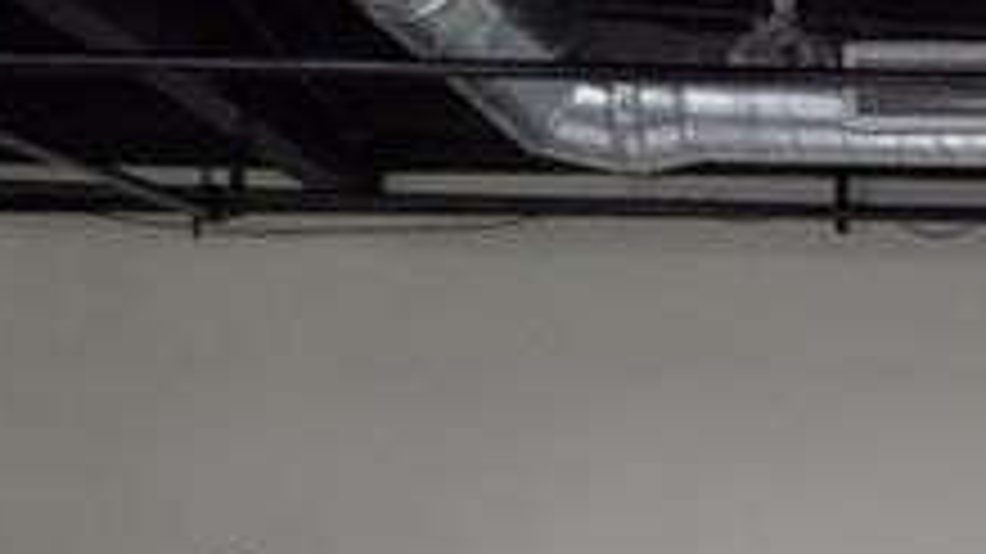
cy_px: 1085
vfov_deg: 7.5
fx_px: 4051
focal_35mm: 155
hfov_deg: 12.6
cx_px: 1778
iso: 500
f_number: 1.5
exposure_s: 1/24
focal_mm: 4.3
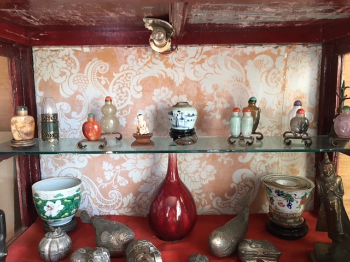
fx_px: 293
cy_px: 131
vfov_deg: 48.2
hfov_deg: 61.7
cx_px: 175
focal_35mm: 29
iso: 80
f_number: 2.2
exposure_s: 1/33
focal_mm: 4.15
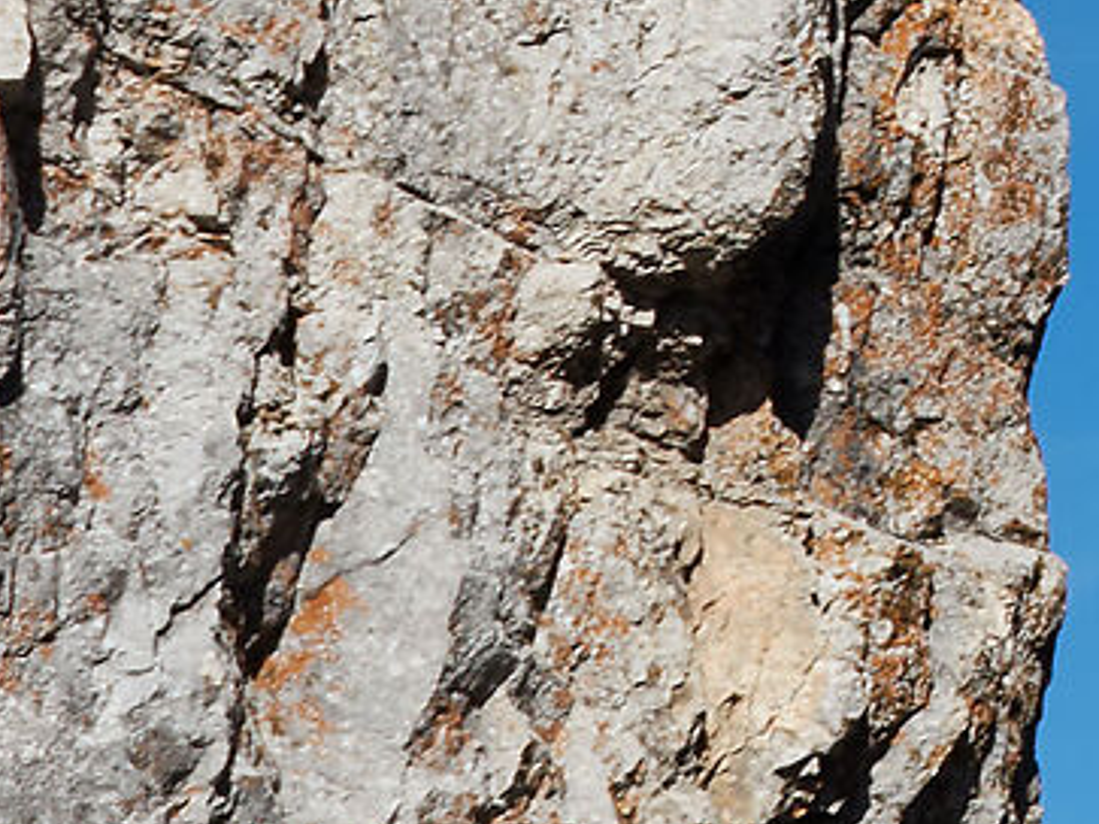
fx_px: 9077
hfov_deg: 6.4
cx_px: 3085
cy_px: -879
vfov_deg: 5.1
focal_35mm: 286
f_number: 11
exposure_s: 1/500
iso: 200
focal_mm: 30
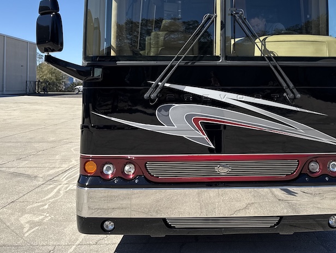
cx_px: 225
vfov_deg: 36.0
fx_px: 379
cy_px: 62
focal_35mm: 39
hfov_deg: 47.0
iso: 80
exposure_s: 1/2907
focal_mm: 6.76
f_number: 1.78
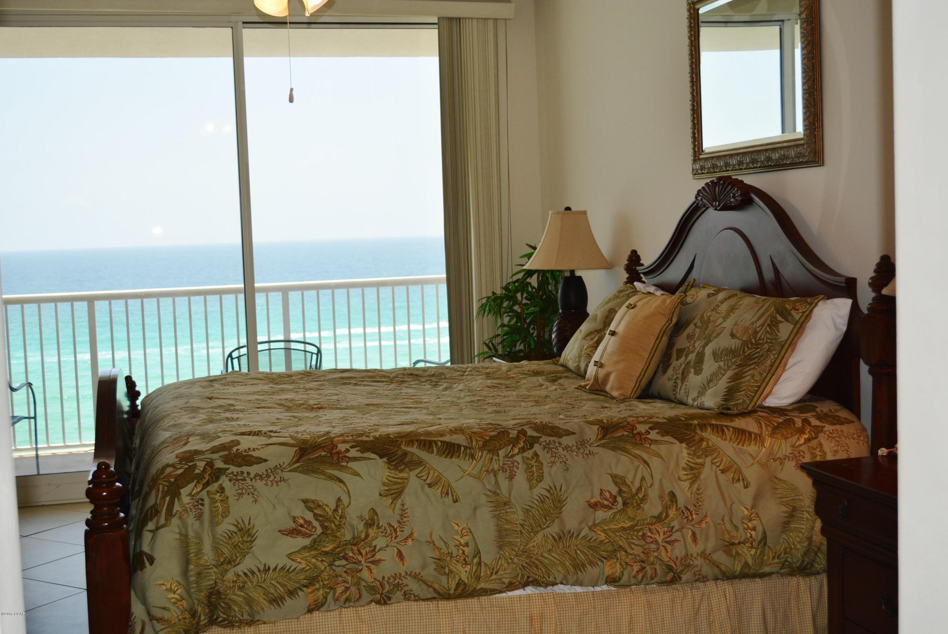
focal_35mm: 48
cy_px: 317
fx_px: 1265
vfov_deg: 28.1
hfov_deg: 41.1
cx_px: 474
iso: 140
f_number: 4.8
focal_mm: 32
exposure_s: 1/200
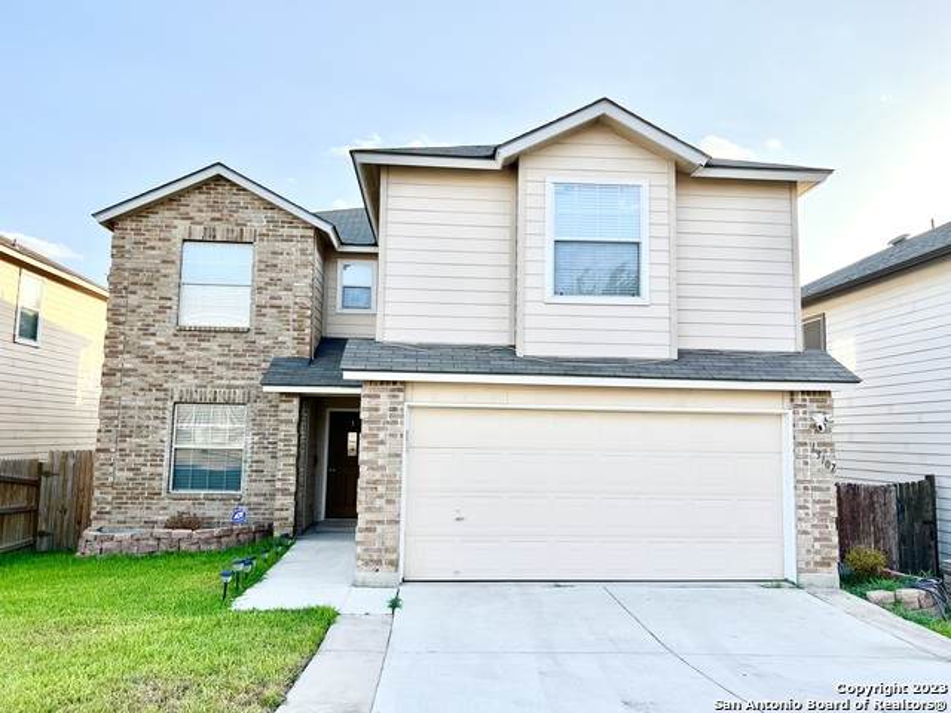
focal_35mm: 26
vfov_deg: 53.1
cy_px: 356
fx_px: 714
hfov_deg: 67.3
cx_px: 476
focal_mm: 5.7
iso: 50
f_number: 1.5
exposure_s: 1/1468
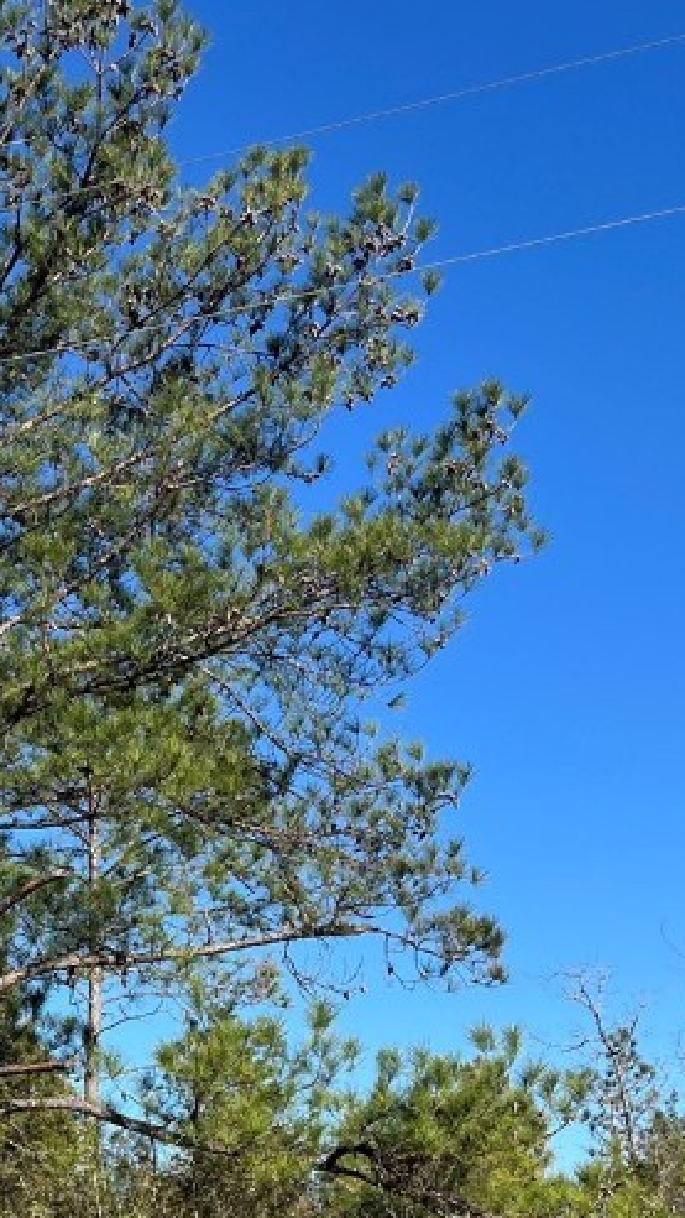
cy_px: 904
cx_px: -54
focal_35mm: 59
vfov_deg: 34.7
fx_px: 1904
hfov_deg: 19.6
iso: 50
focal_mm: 5.1
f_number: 1.6
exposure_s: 1/2137
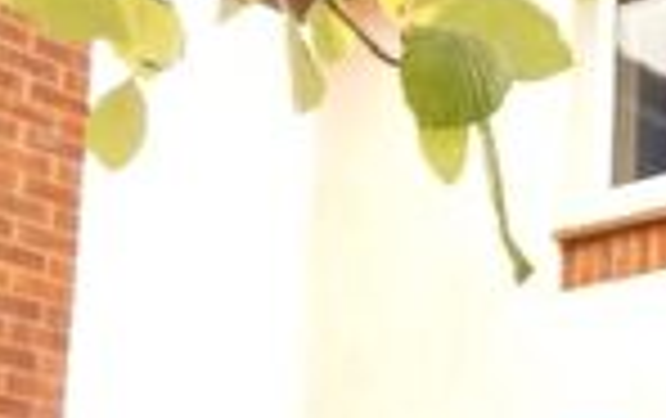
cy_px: 573
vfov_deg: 12.6
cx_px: 981
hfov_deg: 18.5
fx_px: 1818
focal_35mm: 100
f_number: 2.8
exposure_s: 1/100
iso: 80
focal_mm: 3.6
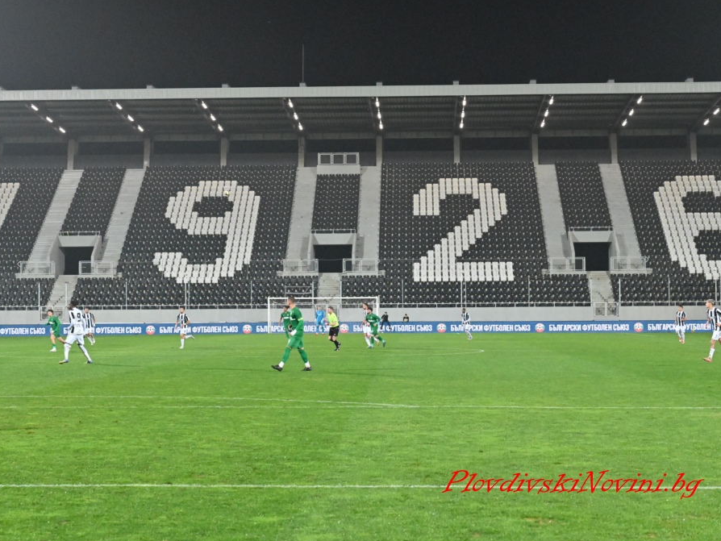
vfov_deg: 19.1
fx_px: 1604
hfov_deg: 25.3
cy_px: 272
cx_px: 343
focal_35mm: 77
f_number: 8
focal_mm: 70
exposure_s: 1/640
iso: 10000
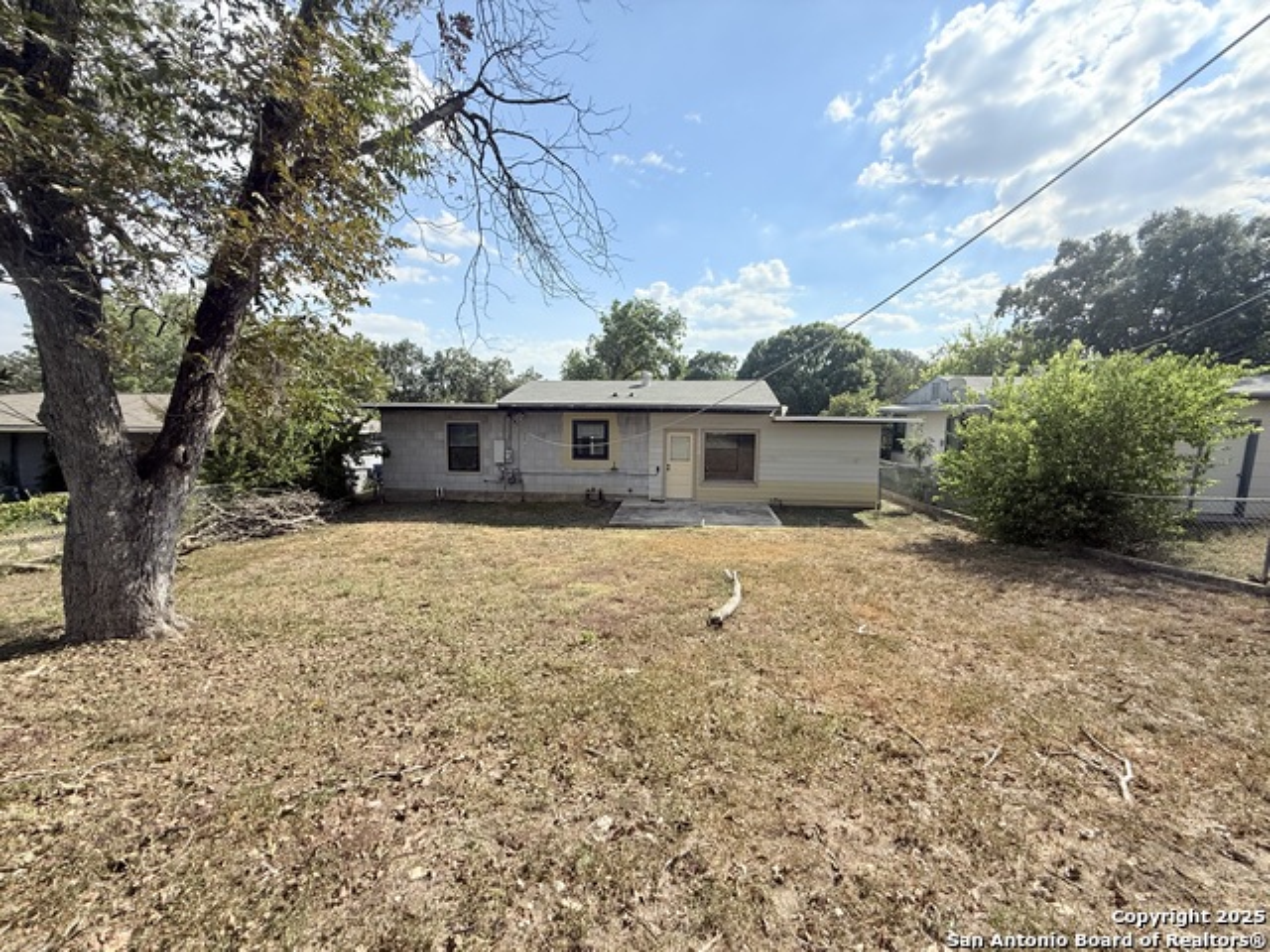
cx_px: 635
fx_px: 514
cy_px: 476
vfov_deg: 85.7
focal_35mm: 14
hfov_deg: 102.1
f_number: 2.2
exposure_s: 1/2410
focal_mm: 2.22
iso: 50
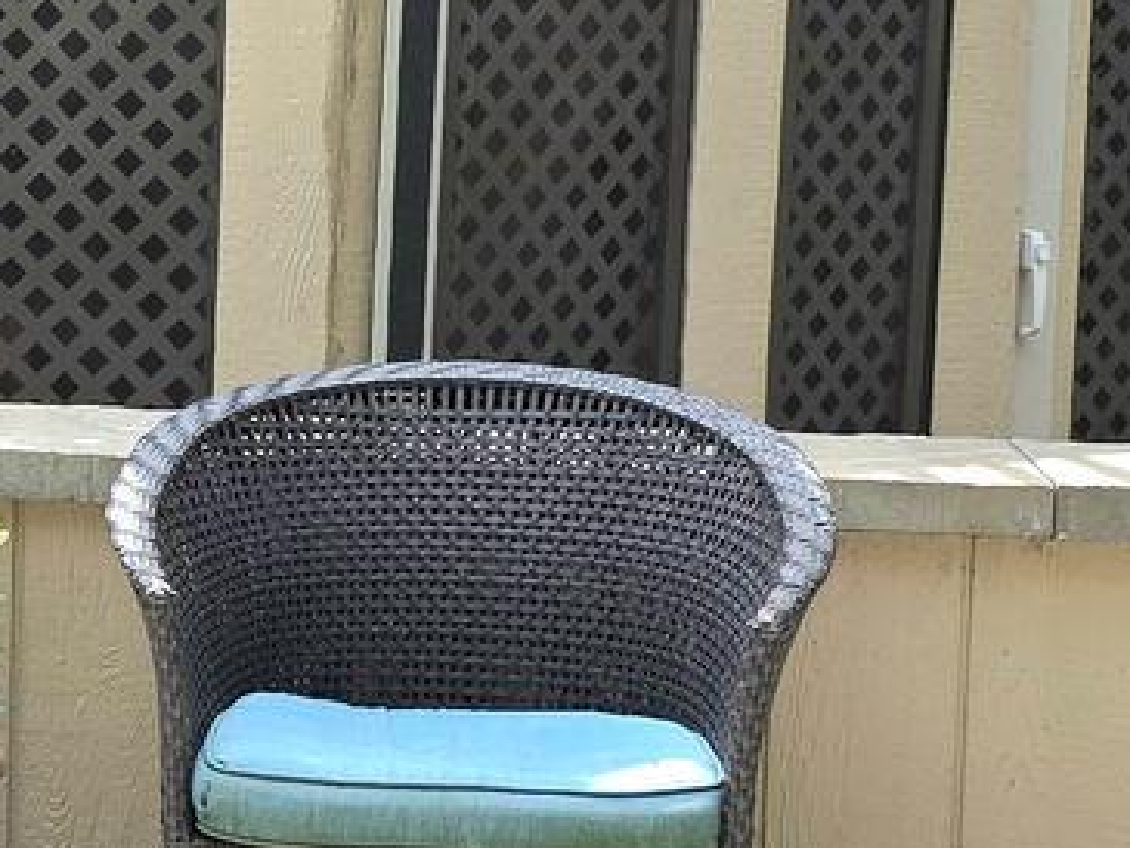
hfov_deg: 14.7
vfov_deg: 11.5
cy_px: 421
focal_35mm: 129
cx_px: -297
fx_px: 4212
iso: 12
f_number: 1.7
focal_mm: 6.3
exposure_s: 1/455
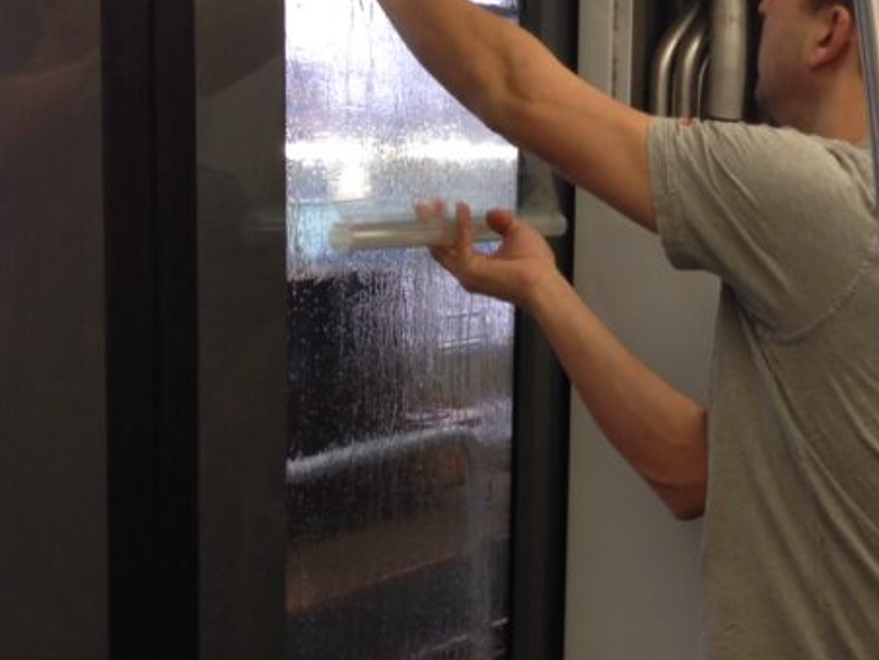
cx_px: 928
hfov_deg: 25.1
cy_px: 368
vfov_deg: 20.2
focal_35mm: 73
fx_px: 1854
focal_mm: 4.12
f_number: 2.4
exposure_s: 1/20
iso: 64
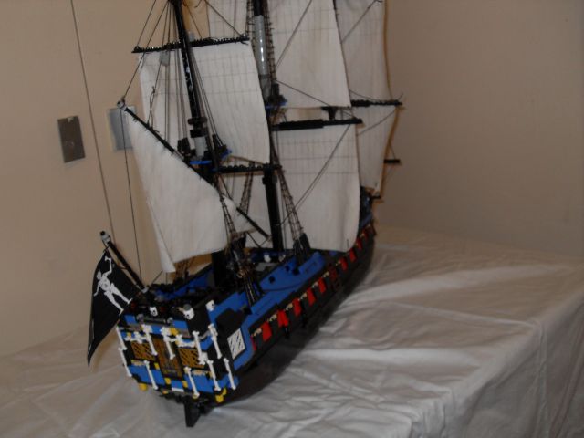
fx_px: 624
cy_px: 219
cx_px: 292
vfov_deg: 38.7
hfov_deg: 50.1
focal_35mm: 37
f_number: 2.8
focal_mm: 6.3
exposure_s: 1/45
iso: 100
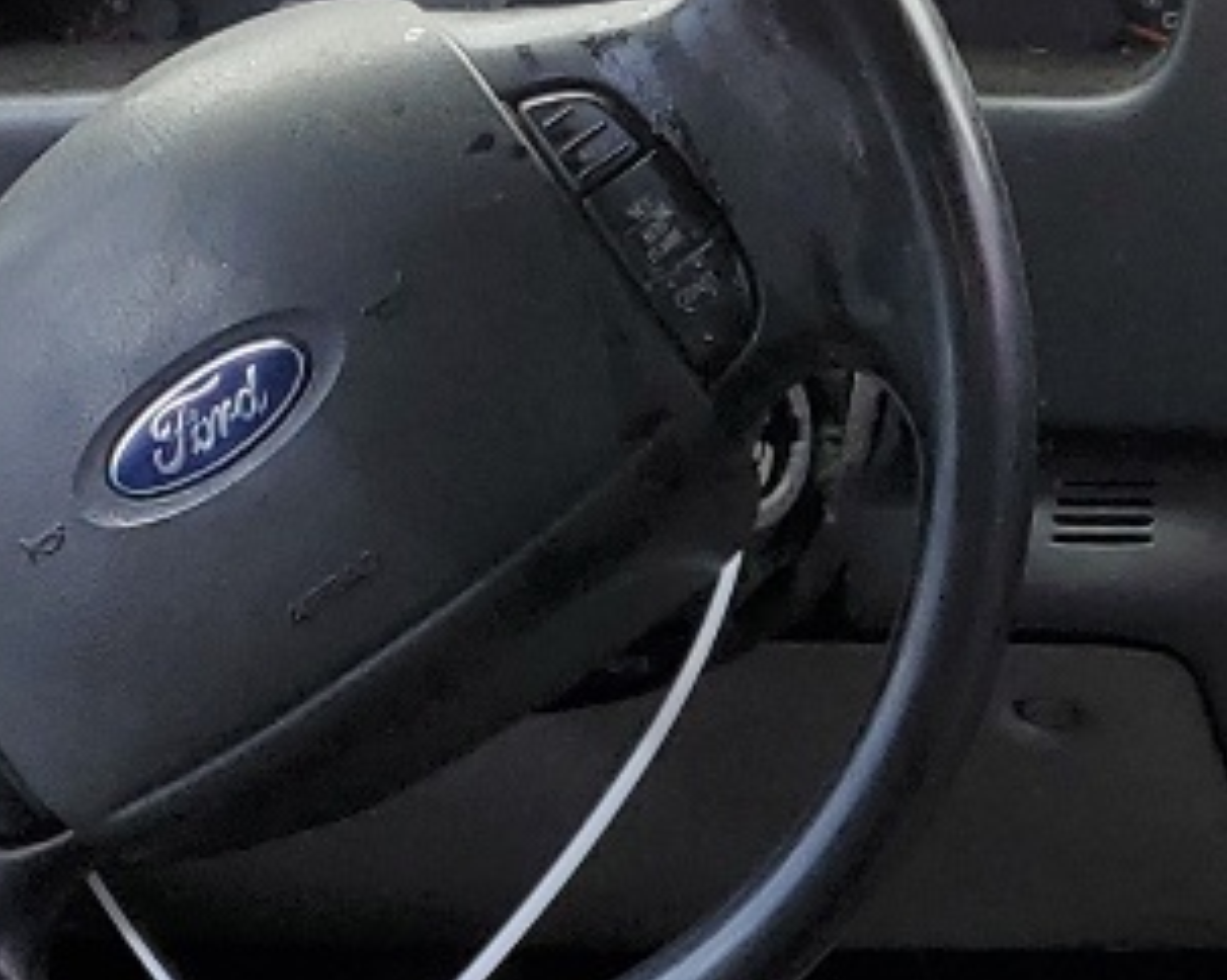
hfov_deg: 13.3
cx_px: 2013
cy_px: 1211
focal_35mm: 134
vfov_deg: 11.3
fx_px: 4863
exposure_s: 1/161
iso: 50
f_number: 1.5
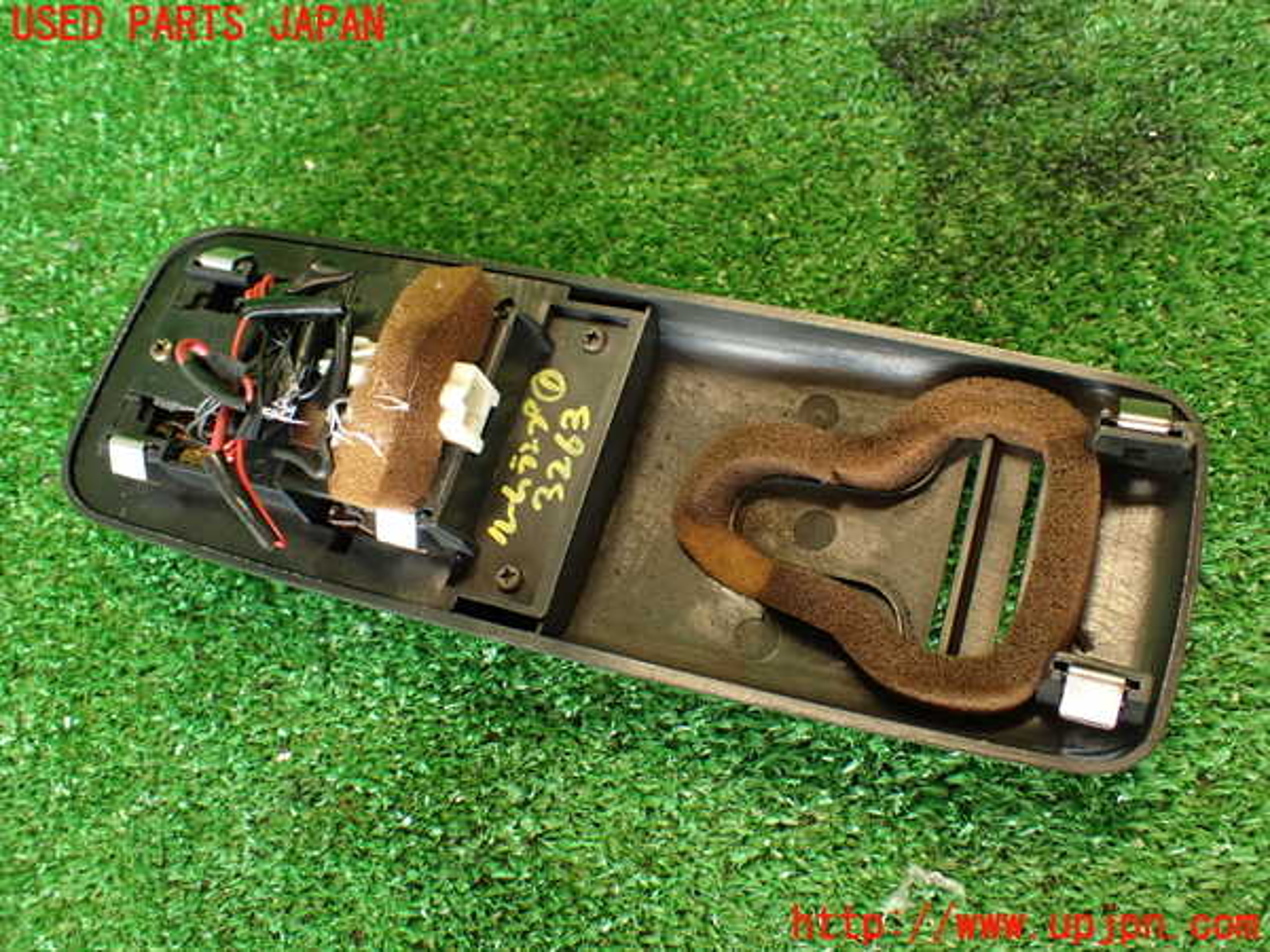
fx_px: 1174
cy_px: 476
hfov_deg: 56.8
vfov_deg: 44.2
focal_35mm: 32
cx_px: 635
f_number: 2.4
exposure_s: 1/30
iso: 250
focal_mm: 5.79
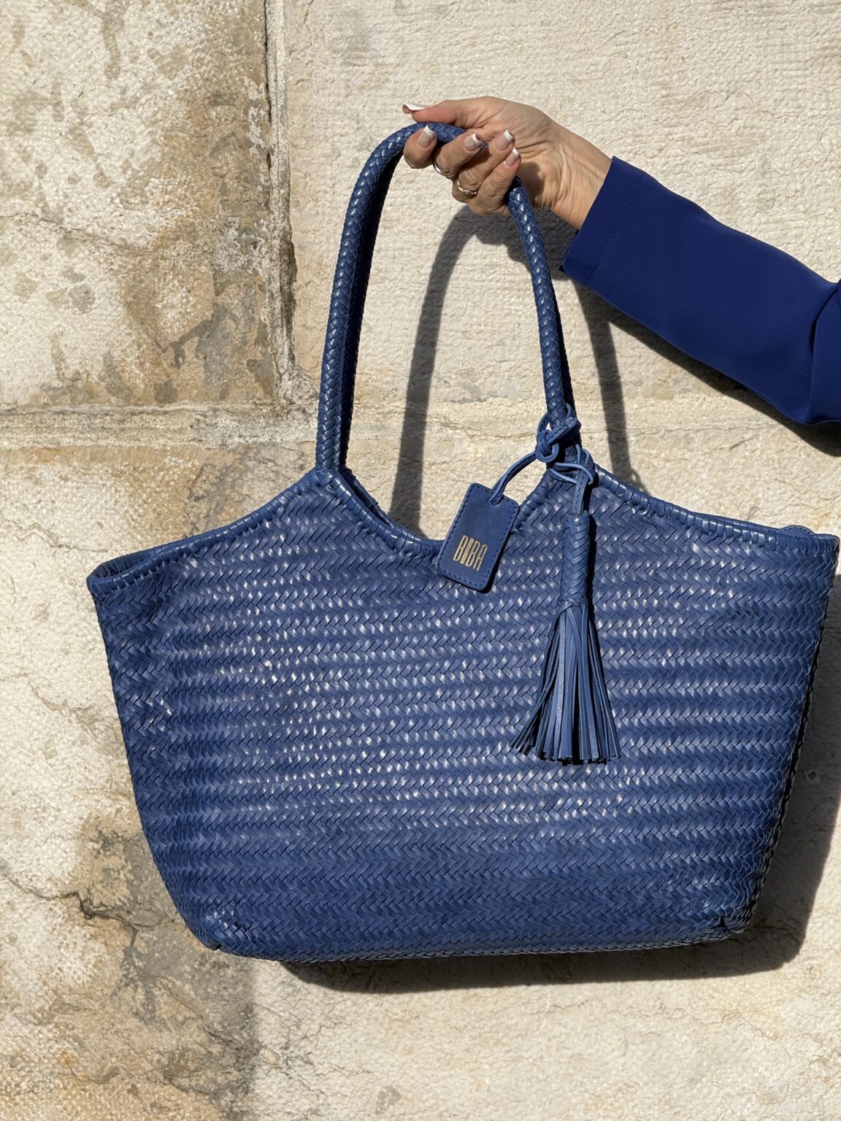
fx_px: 3887
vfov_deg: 16.4
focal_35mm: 120
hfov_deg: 12.3
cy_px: 560
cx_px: 420
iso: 50
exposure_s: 1/1294
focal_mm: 15.66
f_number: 2.8
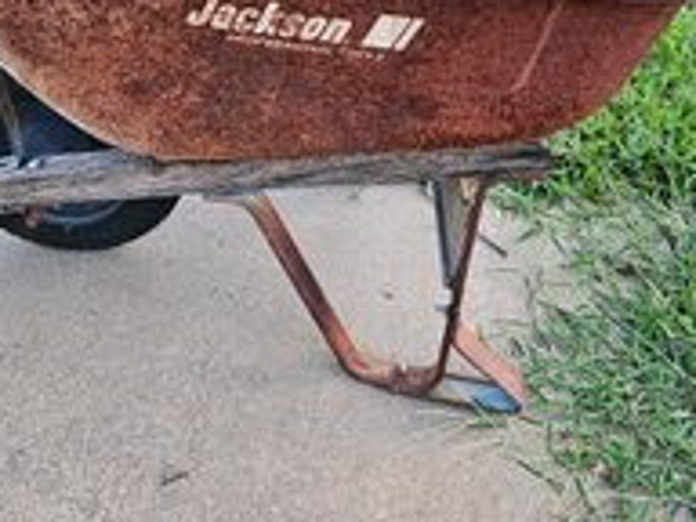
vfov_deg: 33.8
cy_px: 82
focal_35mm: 41
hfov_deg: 45.7
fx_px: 824
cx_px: 314
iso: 1000
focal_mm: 5.4
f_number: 1.8
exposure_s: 1/120
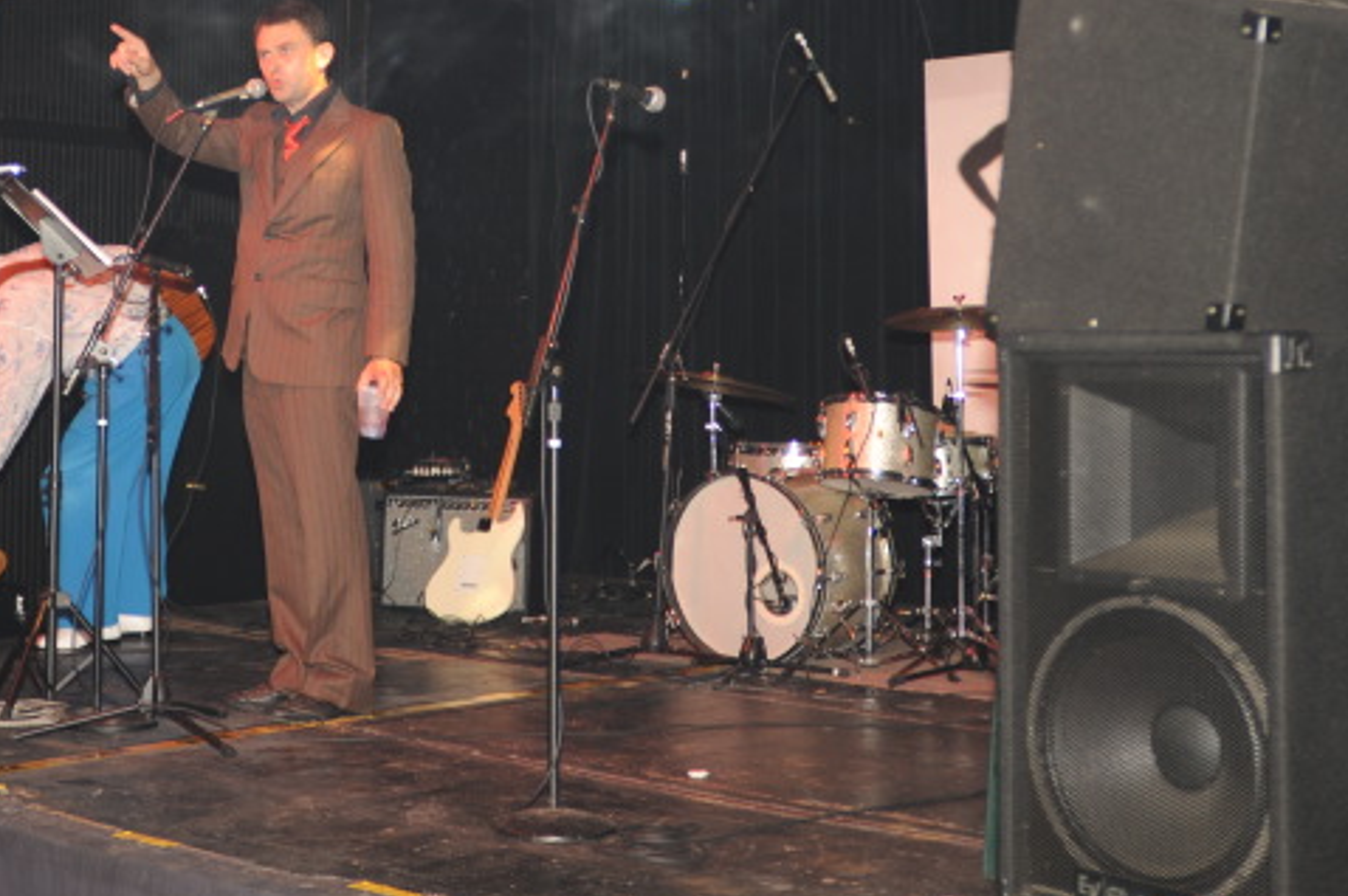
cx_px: 460
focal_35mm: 63
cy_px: 189
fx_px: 2357
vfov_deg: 21.3
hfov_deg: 31.7
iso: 560
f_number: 2.8
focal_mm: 35
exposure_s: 1/30
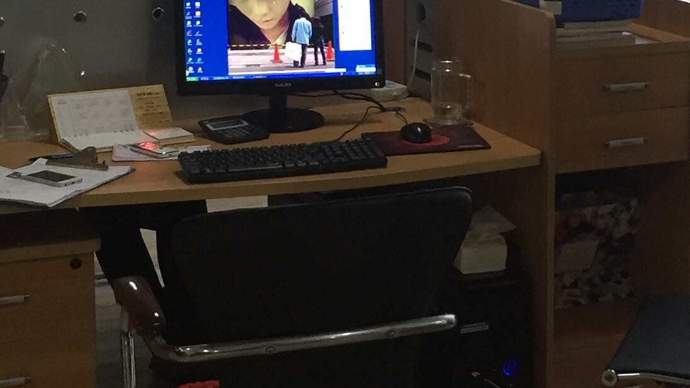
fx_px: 1720
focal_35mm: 94
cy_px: 69
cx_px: 564
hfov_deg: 22.3
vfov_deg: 12.8
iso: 80
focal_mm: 4.15
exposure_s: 1/33
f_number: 2.2
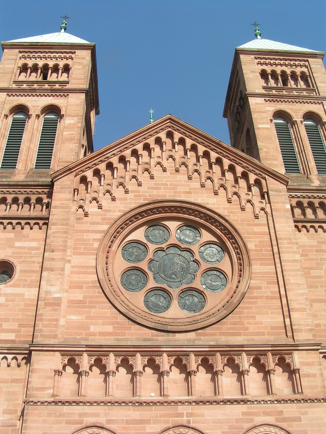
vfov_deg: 49.0
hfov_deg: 37.7
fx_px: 477
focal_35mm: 38
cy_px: 217
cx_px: 163
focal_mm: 5.8
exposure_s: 1/250
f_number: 5.6
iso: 50
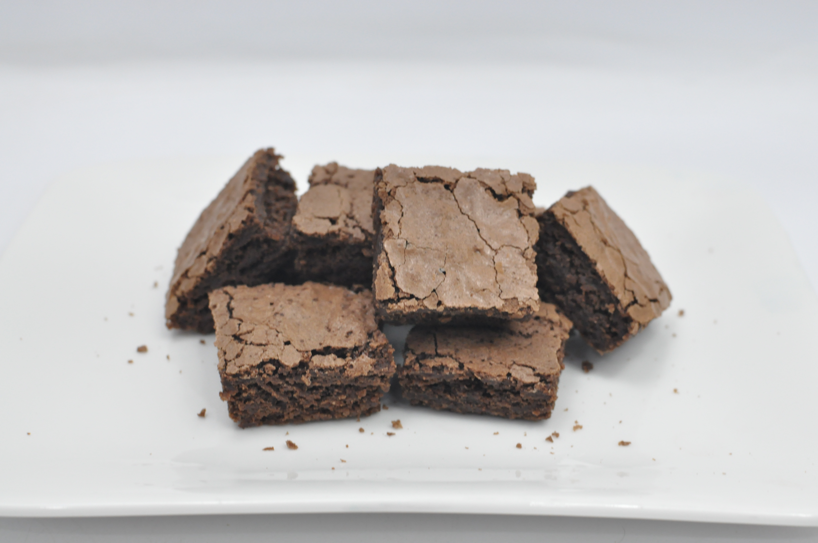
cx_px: 409
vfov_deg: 25.7
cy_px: 272
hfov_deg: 37.9
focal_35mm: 52
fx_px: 1191
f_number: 6.3
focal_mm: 35
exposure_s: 1/80
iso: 1000
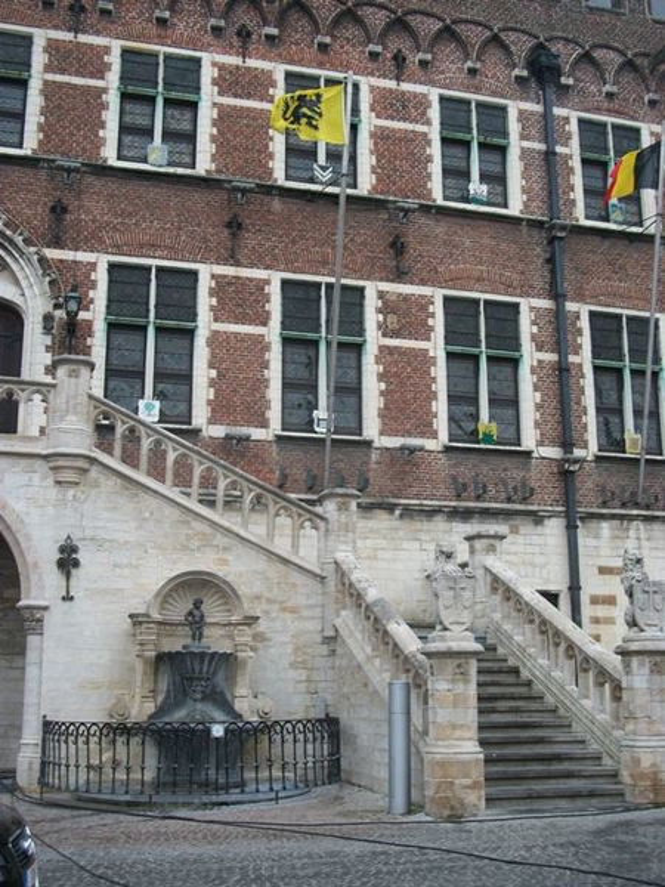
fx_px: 1025
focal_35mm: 40
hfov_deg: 36.0
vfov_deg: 46.8
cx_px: 332
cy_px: 444
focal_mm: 7.1
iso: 80
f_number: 3.2
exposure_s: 1/100
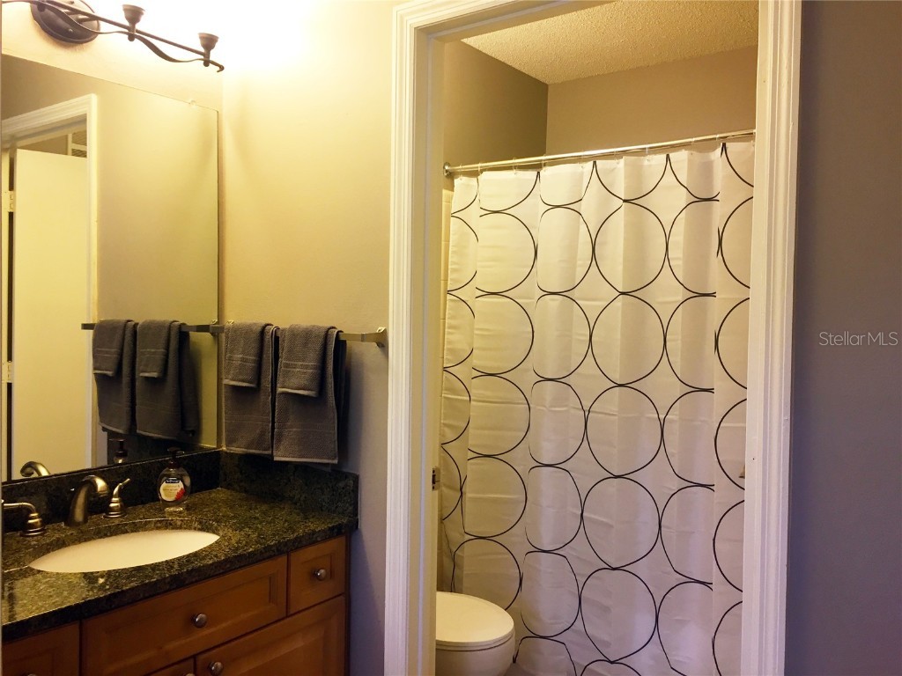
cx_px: 451
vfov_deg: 48.2
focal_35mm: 29
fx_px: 756
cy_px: 338
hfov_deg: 61.7
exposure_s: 1/30
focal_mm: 4.15
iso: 80
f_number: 2.2
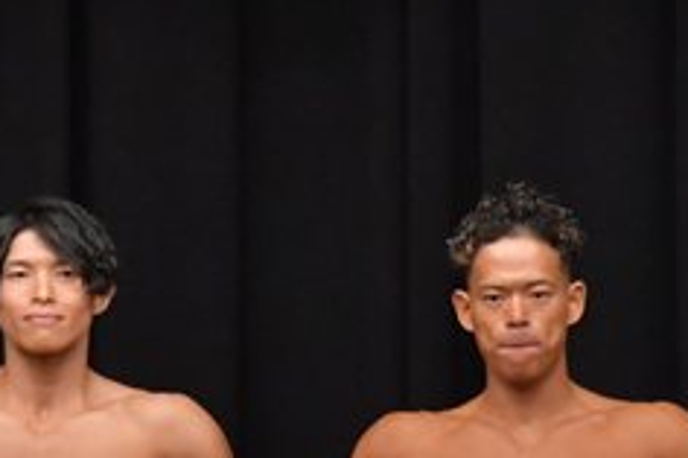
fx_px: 15029
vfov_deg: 1.7
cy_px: 674
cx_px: 500
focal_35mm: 787
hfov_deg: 2.6
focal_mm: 160
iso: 6400
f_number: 5.6
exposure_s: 1/400
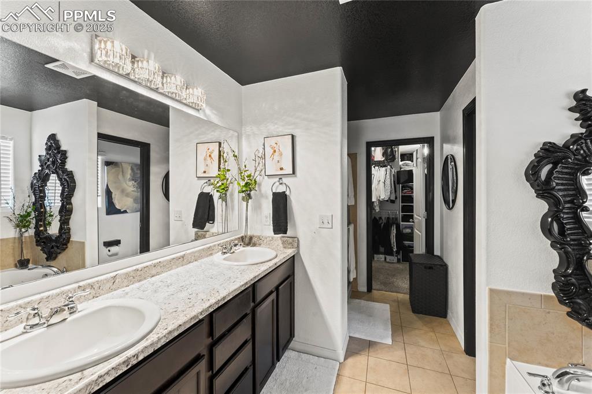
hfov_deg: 104.3
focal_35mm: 14
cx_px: 296
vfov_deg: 81.2
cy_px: 197
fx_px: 230
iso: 500
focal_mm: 14
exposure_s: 1/1.25
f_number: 10
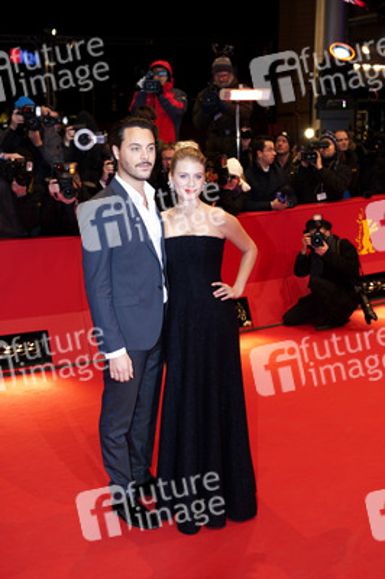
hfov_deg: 24.6
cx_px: 192
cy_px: 290
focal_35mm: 55
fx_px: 884
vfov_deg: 36.3
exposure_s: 1/160
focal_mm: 55
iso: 800
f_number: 5
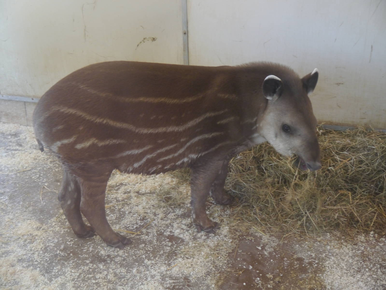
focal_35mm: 52
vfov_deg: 28.1
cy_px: 145
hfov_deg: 36.8
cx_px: 193
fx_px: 580
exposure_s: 1/25
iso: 800
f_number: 4.7
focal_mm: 26
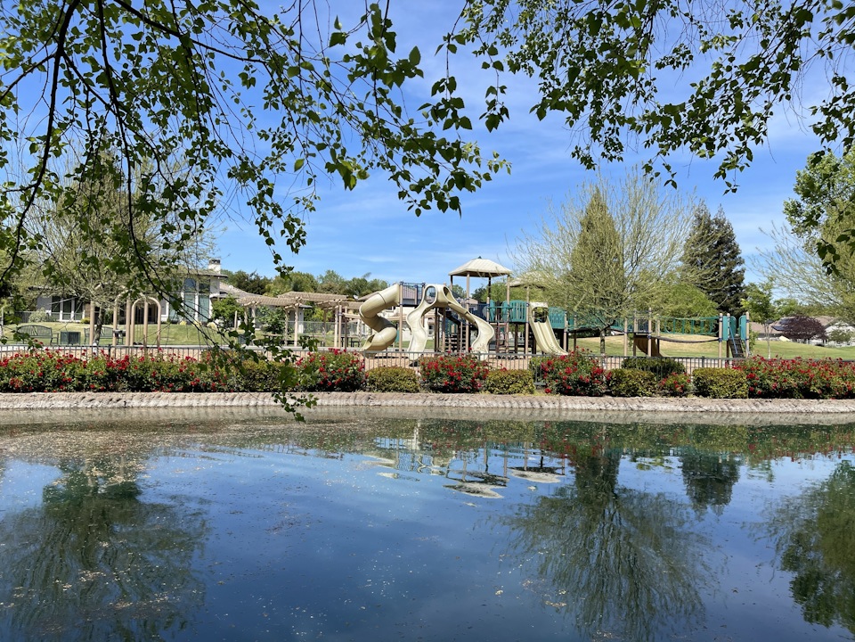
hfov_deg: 67.3
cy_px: 321
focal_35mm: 26
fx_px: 642
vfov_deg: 53.1
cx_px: 428
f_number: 1.6
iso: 32
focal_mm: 5.1
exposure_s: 1/2924
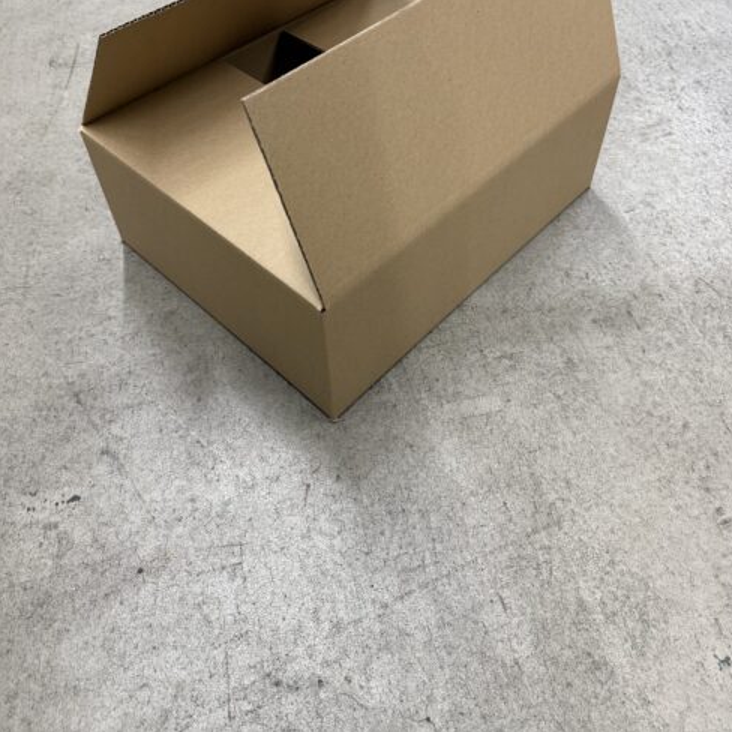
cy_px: 233
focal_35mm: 29
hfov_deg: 55.6
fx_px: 694
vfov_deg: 54.3
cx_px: 372
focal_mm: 6.76
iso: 400
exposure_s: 1/60
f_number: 1.78
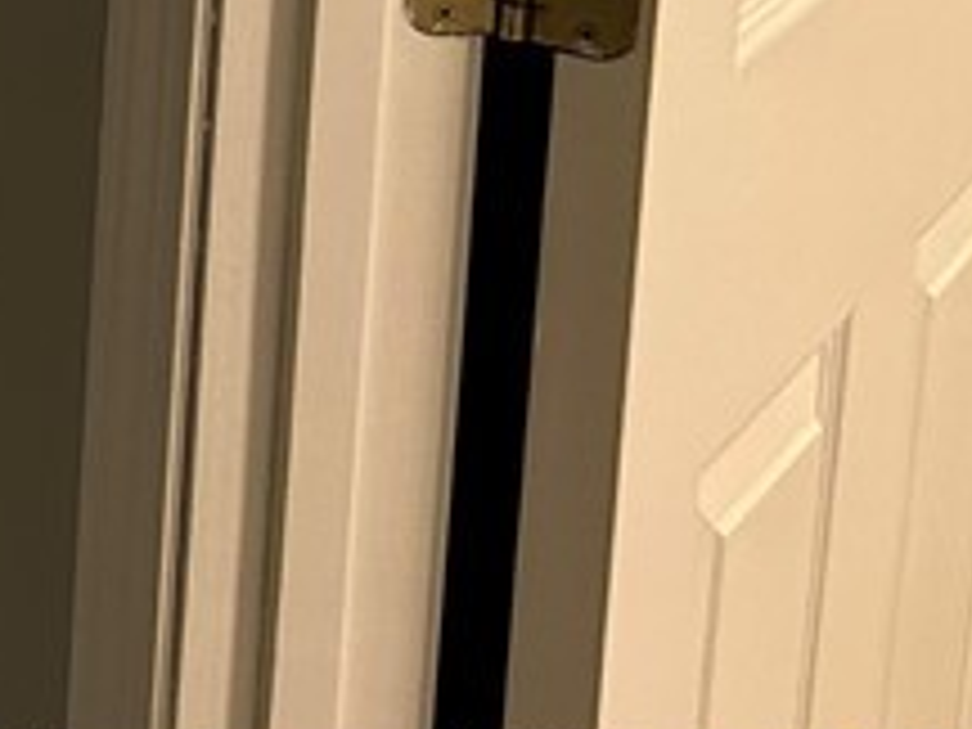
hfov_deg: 12.9
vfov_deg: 10.7
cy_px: -868
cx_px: -1220
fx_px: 3454
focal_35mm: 123
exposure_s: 1/89
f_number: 1.5
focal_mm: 5.7
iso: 125
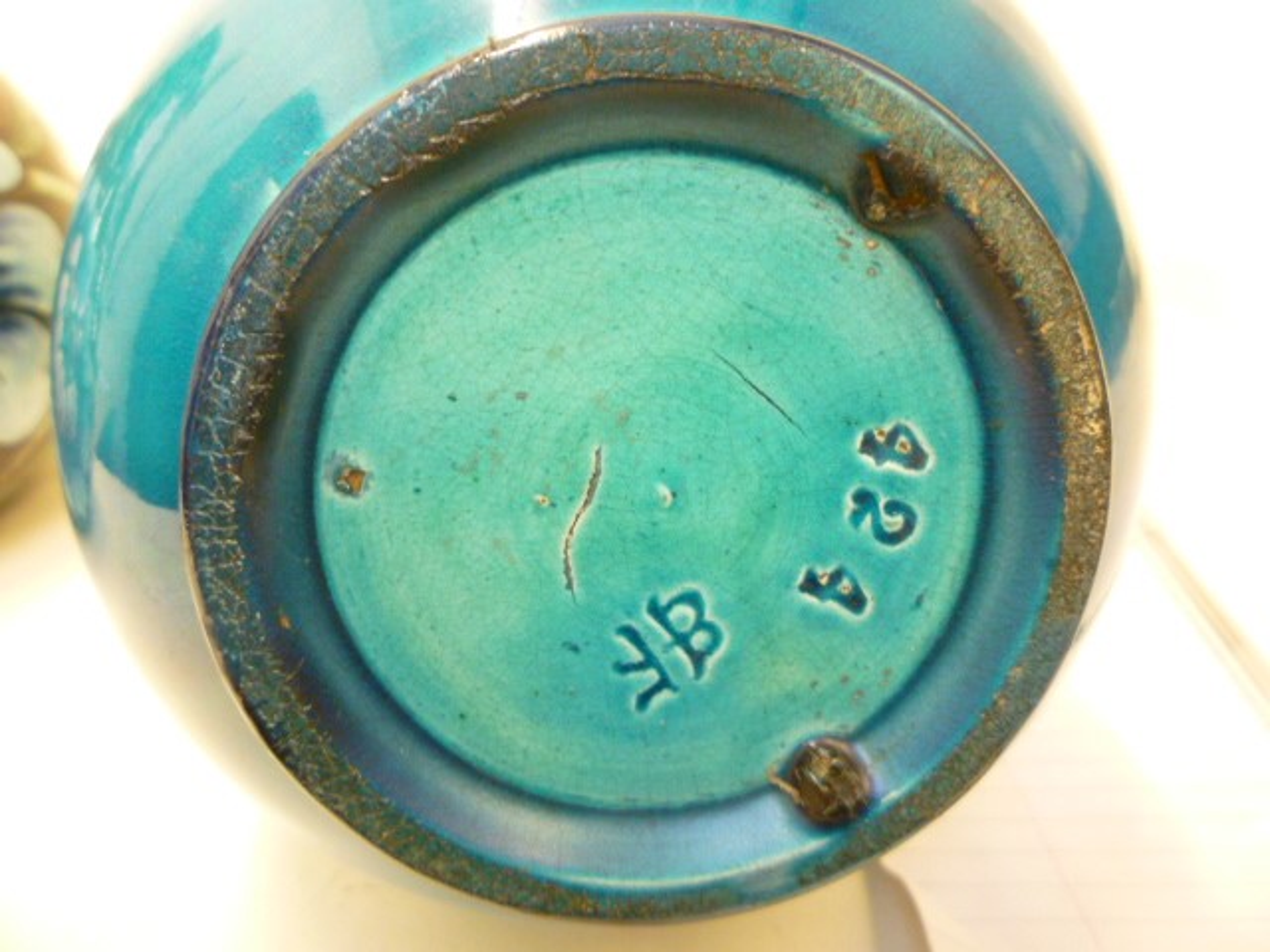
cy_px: 476
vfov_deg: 48.2
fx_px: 1064
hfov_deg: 61.7
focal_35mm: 29
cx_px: 635
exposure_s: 1/15
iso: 400
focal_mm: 5.2
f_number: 3.3
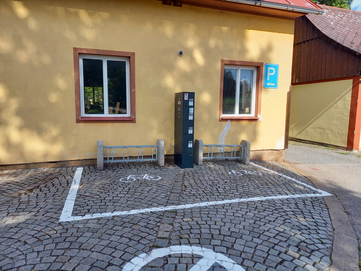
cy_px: 136
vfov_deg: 54.9
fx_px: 261
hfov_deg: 69.4
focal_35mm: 25
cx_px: 180
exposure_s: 1/459
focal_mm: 4.65
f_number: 1.8
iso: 50
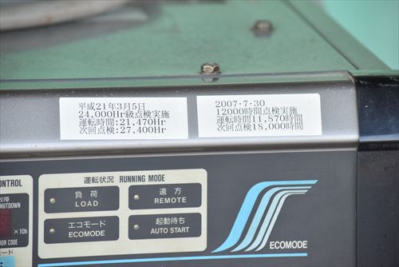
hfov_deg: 10.5
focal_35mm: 195
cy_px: 134
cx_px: 200
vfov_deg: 7.1
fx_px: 2162
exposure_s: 1/320
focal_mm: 130
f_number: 6.3
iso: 1250
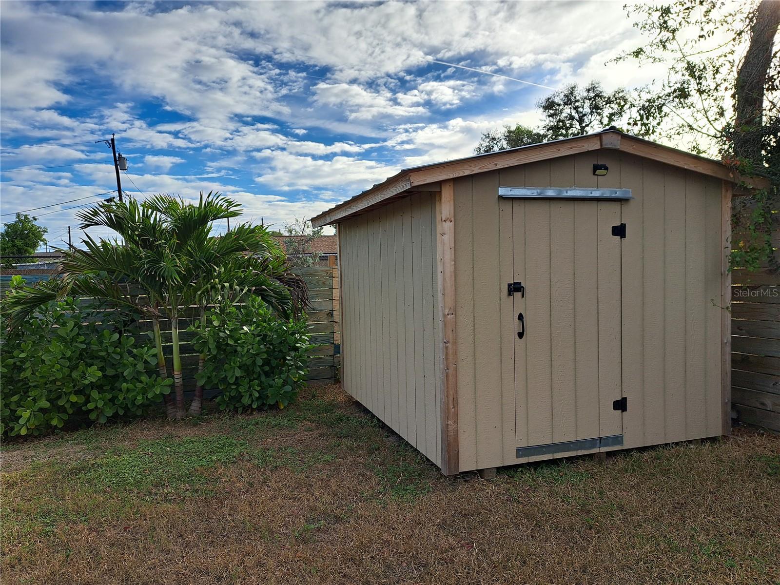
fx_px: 541
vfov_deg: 56.8
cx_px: 390
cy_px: 292
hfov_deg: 71.6
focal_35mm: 24
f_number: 1.8
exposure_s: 1/1081
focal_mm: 5.23
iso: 50
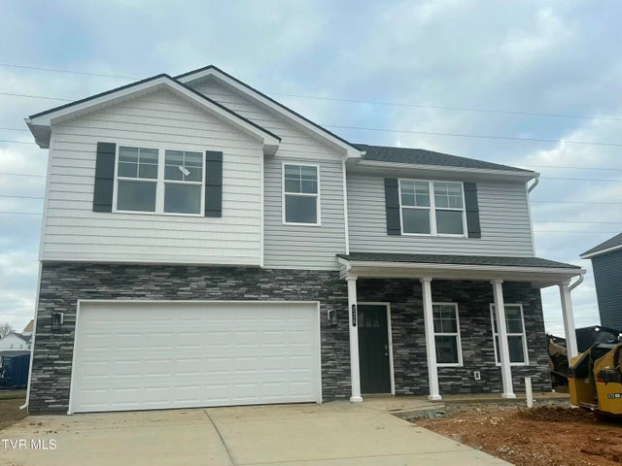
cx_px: 311
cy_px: 233
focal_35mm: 24
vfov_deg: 56.8
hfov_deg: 71.6
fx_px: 431
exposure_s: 1/1667
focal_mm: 6.86
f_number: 1.78
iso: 80
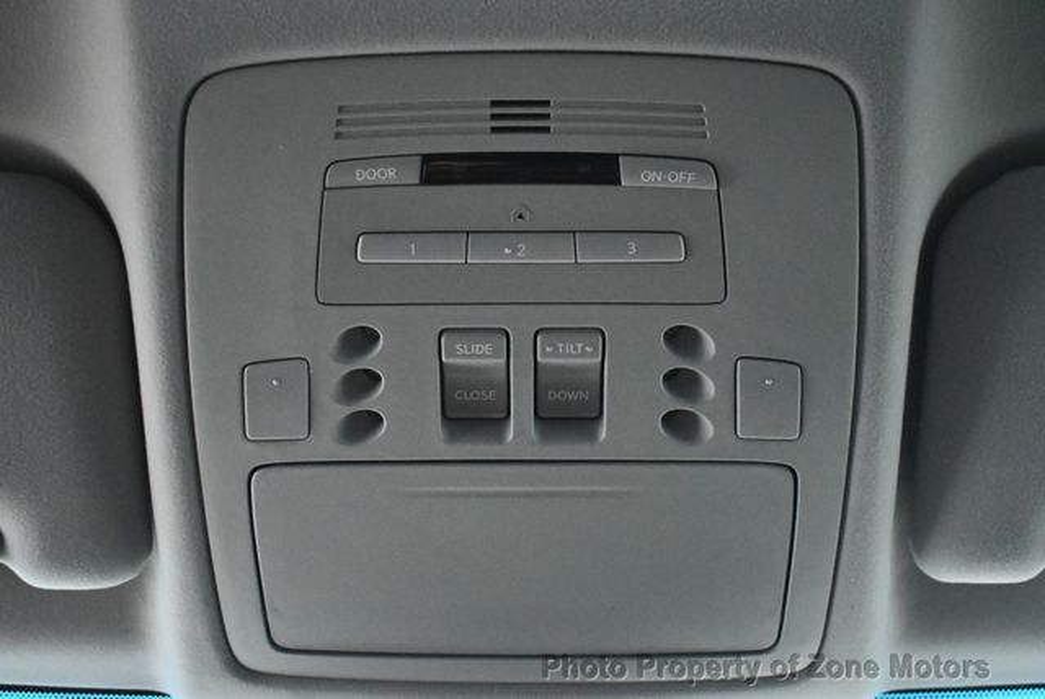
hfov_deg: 35.6
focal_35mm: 56
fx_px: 1627
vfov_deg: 24.2
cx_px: 522
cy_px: 350
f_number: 4.2
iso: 8000
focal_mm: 28
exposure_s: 1/60
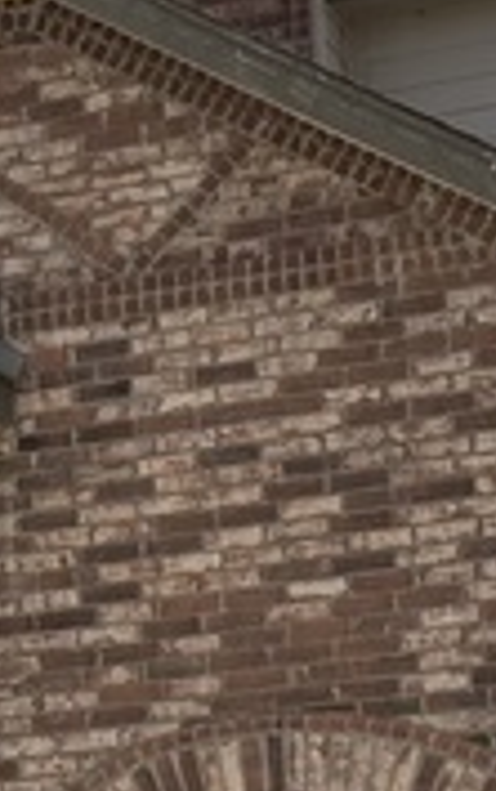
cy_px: 617
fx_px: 3970
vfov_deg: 11.3
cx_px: -219
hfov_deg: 7.1
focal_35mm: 184
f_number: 1.78
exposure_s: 1/7143
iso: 80
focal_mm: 6.76
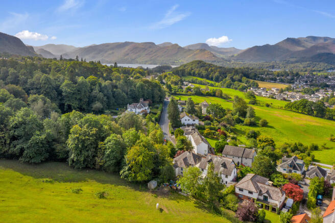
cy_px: 112
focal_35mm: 28
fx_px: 260
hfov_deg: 65.5
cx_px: 168
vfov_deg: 46.4
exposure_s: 1/400
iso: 100
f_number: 5.6
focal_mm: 10.26
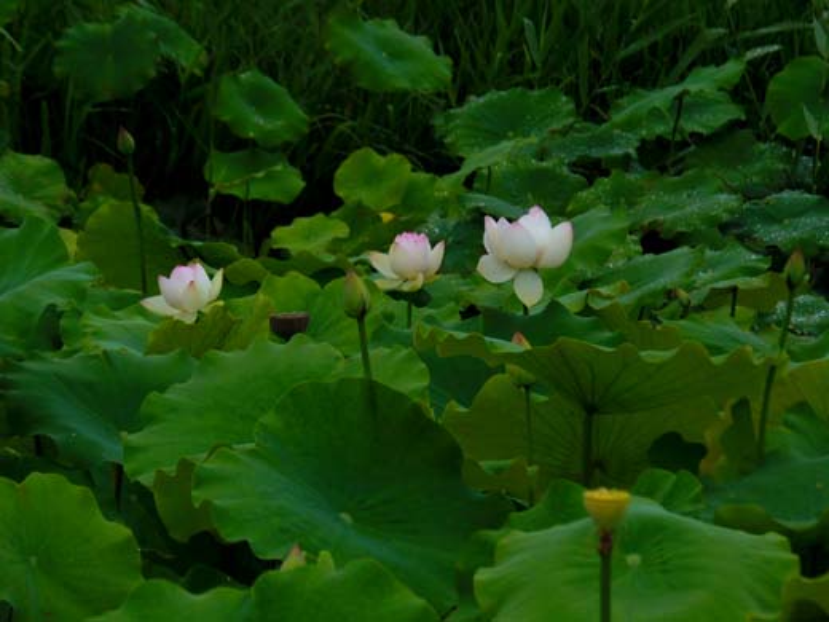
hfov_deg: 8.2
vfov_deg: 6.1
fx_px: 5796
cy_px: 311
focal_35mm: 242
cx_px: 414
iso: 64
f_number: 5.1
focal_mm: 44.9
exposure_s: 1/800
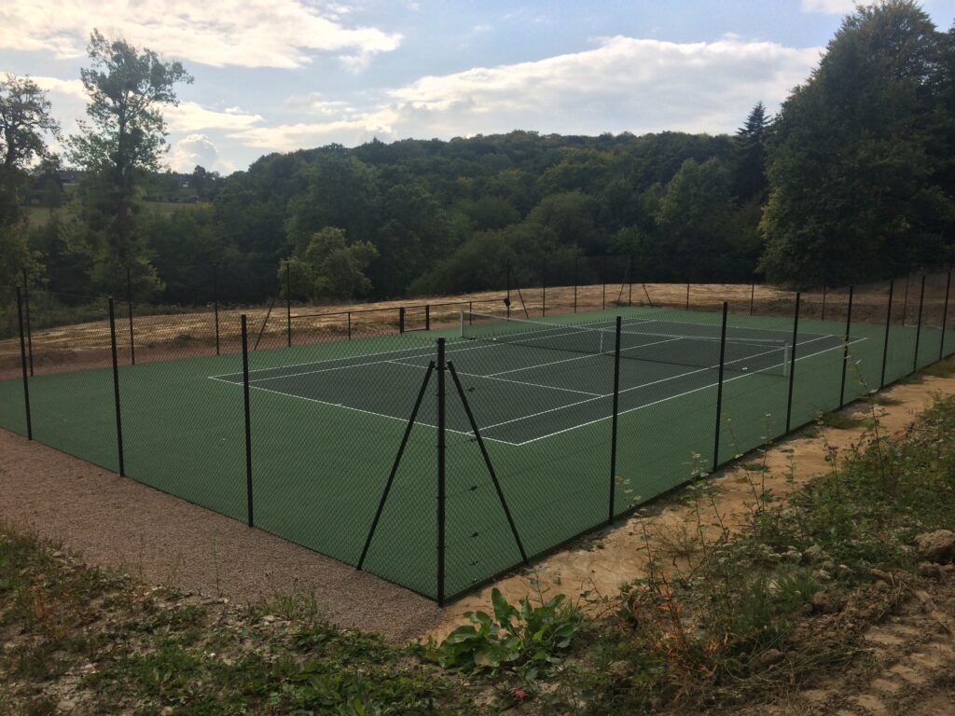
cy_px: 358
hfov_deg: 61.7
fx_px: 800
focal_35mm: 29
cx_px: 478
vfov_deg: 48.2
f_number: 2.2
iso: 32
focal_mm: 4.15
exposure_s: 1/2564
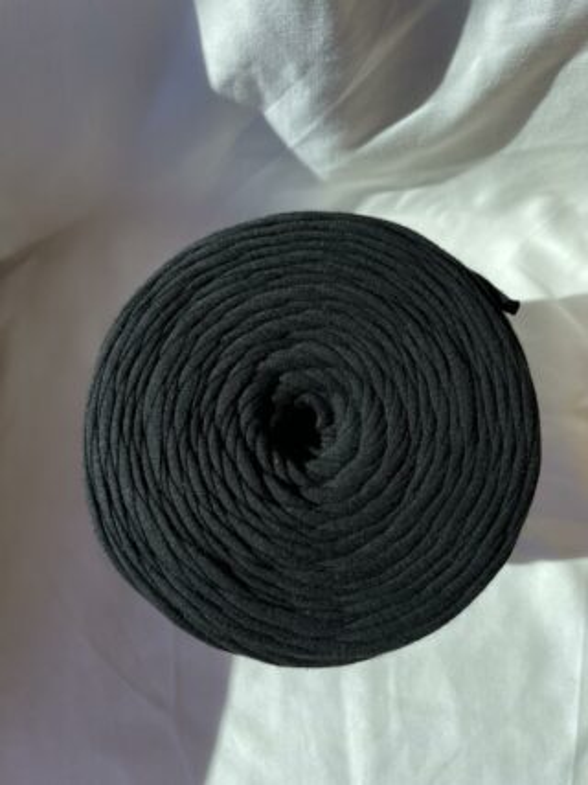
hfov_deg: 53.0
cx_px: 294
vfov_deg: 67.3
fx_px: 589
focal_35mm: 26
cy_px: 392
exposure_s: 1/682
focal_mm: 4.2
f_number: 1.6
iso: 50
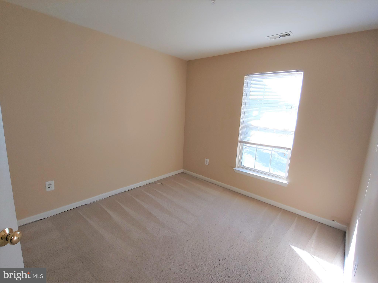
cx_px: 189
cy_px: 142
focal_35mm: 16
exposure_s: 1/120
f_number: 1.9
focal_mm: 2.18
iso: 100
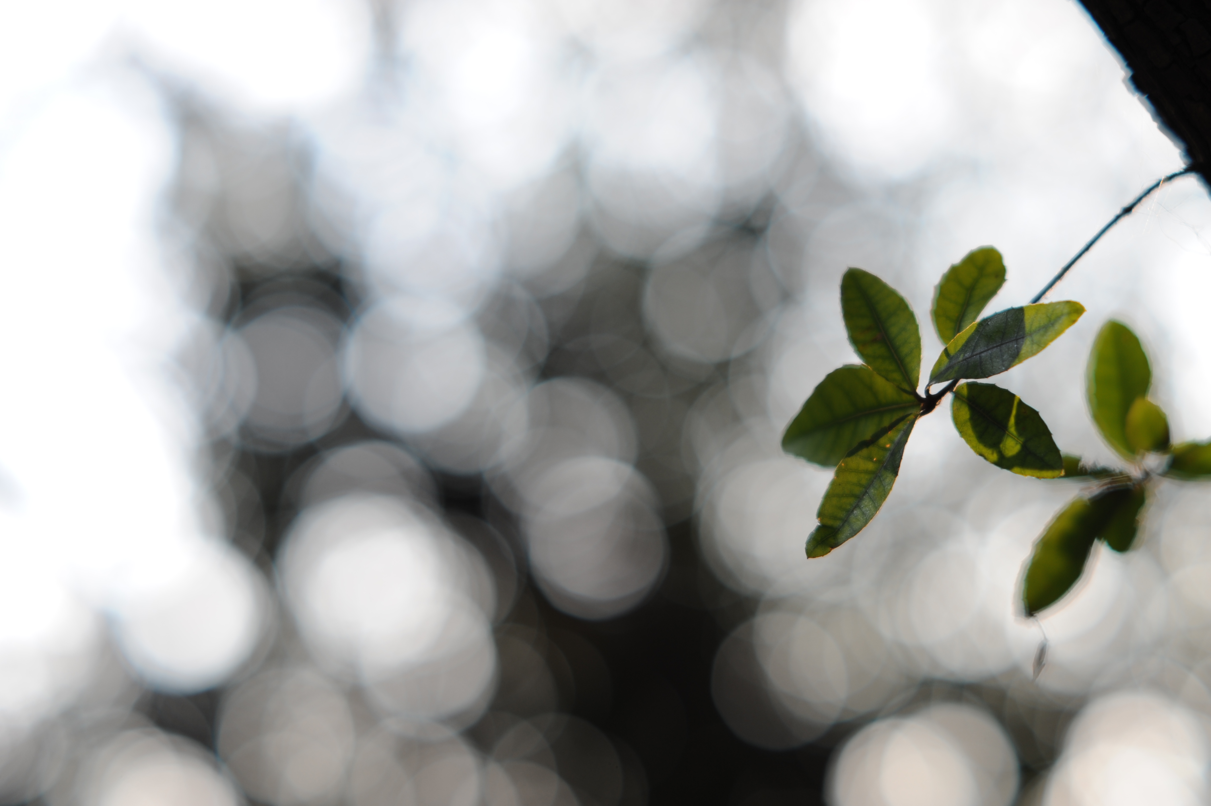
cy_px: 403
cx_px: 606
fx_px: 3530
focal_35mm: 105
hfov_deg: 19.5
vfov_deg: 13.0
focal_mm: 105
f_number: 2.8
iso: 200
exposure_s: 1/320
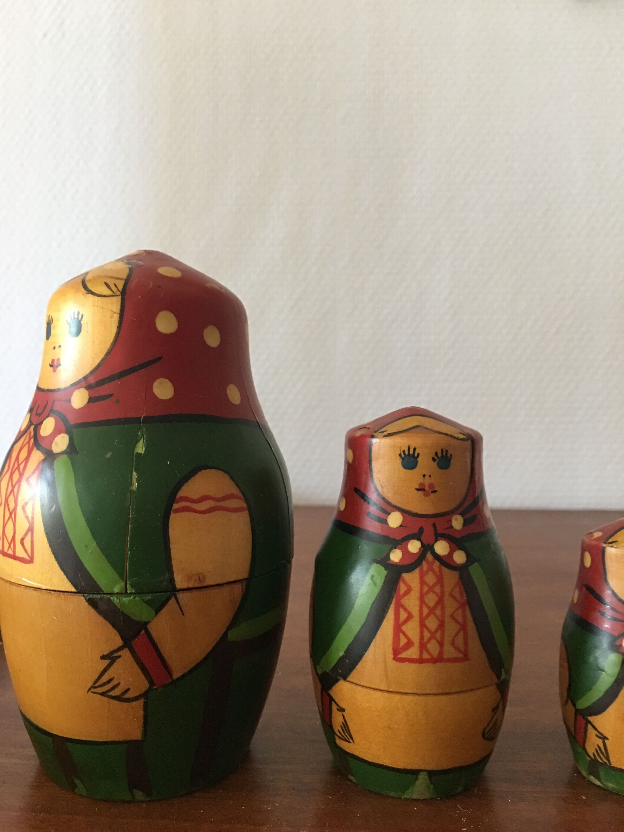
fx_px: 697
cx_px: 312
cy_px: 416
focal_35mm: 29
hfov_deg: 48.2
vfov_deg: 61.7
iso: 100
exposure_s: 1/8
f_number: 2.2
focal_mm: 4.15
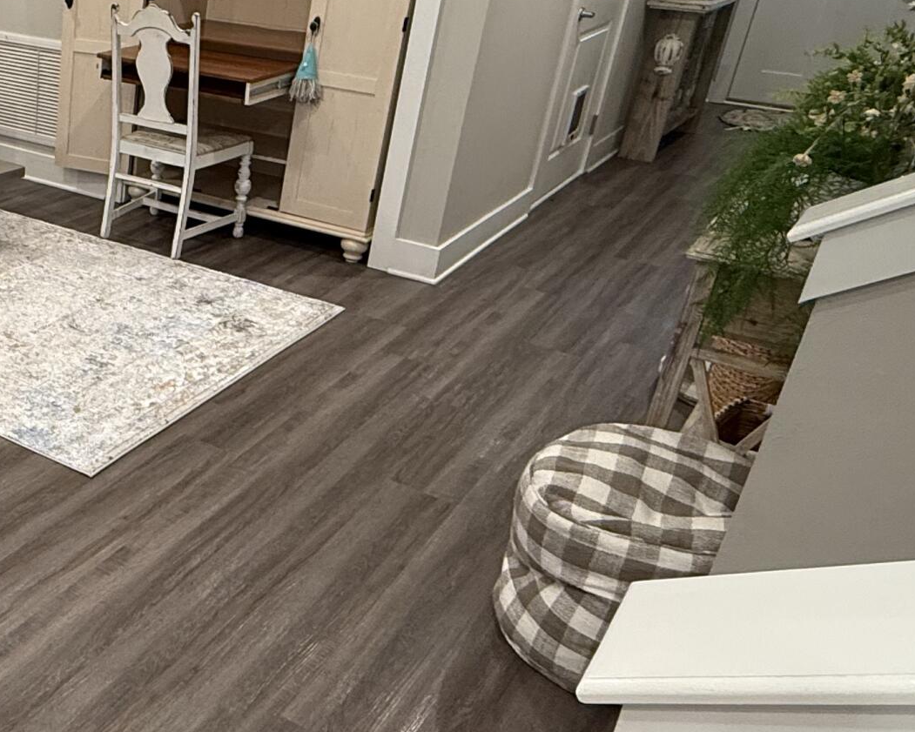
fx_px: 1056
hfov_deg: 40.6
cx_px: -11
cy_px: 326
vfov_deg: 38.2
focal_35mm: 39
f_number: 2.2
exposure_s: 1/60
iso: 250
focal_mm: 2.22
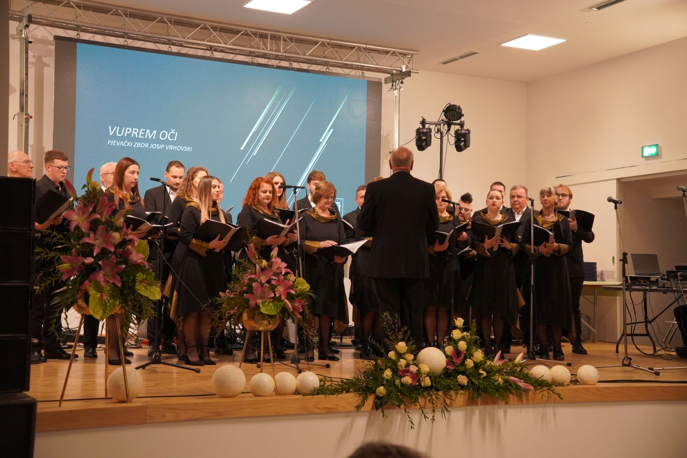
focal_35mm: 50
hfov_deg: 39.4
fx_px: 959
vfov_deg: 26.9
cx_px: 344
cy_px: 229
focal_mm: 33.5
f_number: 4
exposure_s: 1/160
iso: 1600
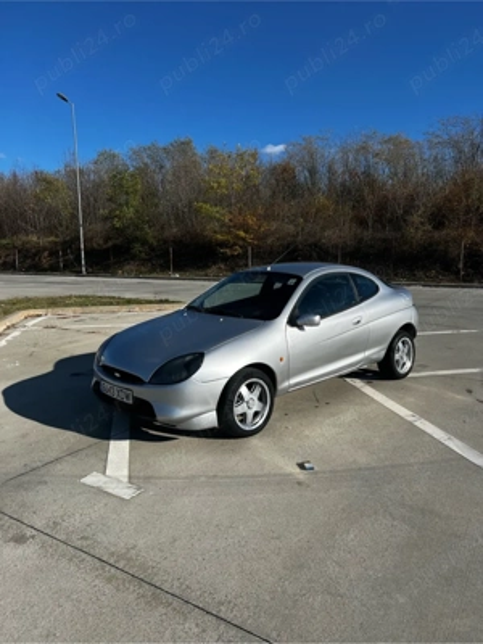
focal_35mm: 26
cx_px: 242
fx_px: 484
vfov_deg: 67.3
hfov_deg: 53.1
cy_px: 322
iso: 50
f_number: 1.5
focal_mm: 5.7
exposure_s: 1/4630
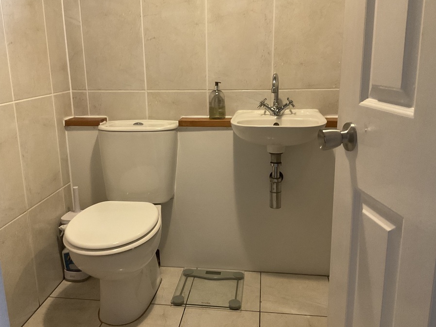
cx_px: 202
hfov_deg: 55.3
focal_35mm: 33
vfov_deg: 42.9
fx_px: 416
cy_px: 151
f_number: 1.8
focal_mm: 3
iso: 200
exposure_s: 1/50
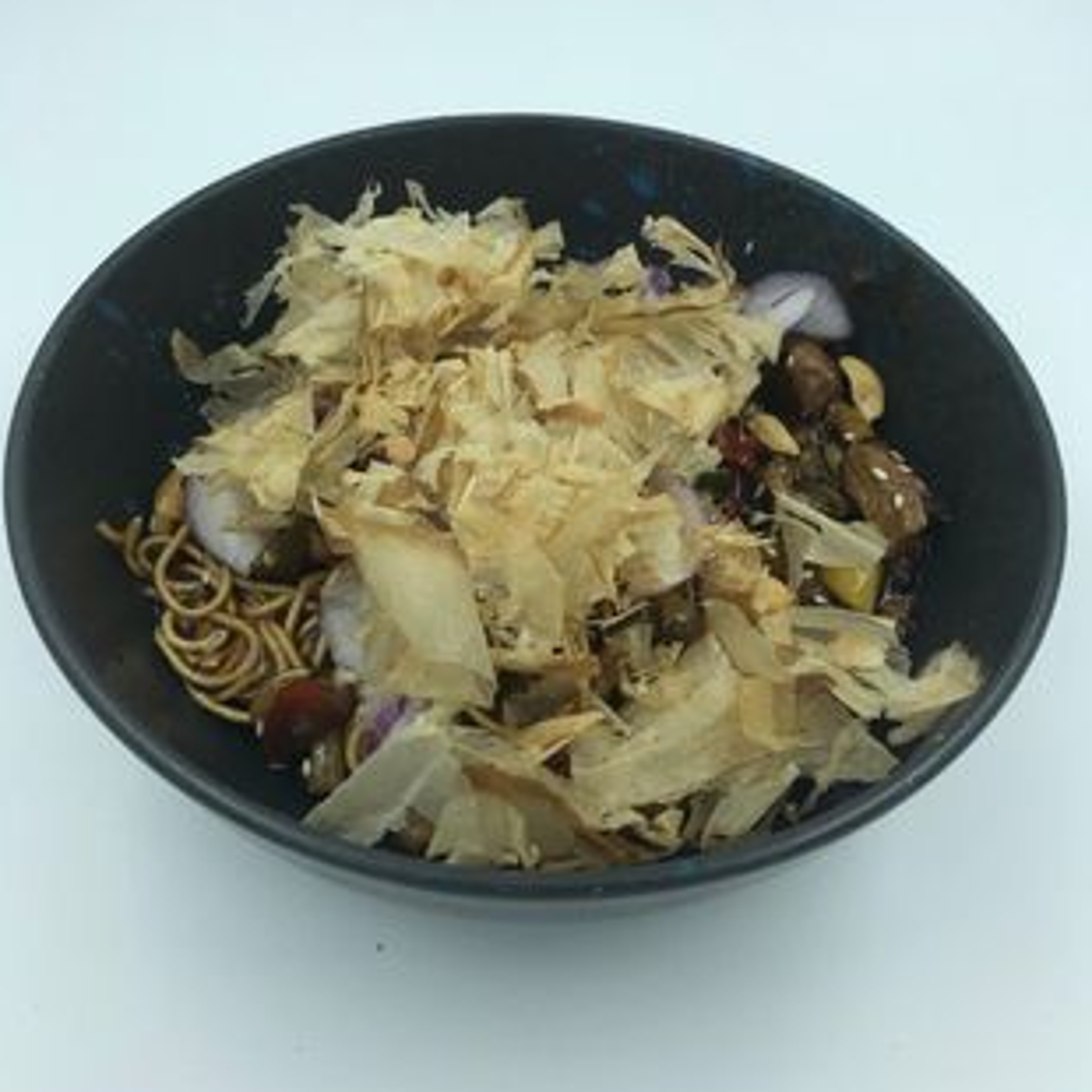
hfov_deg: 48.5
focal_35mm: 34
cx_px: 546
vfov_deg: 48.1
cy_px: 430
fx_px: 1213
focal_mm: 3.99
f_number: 1.8
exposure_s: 1/532
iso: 20
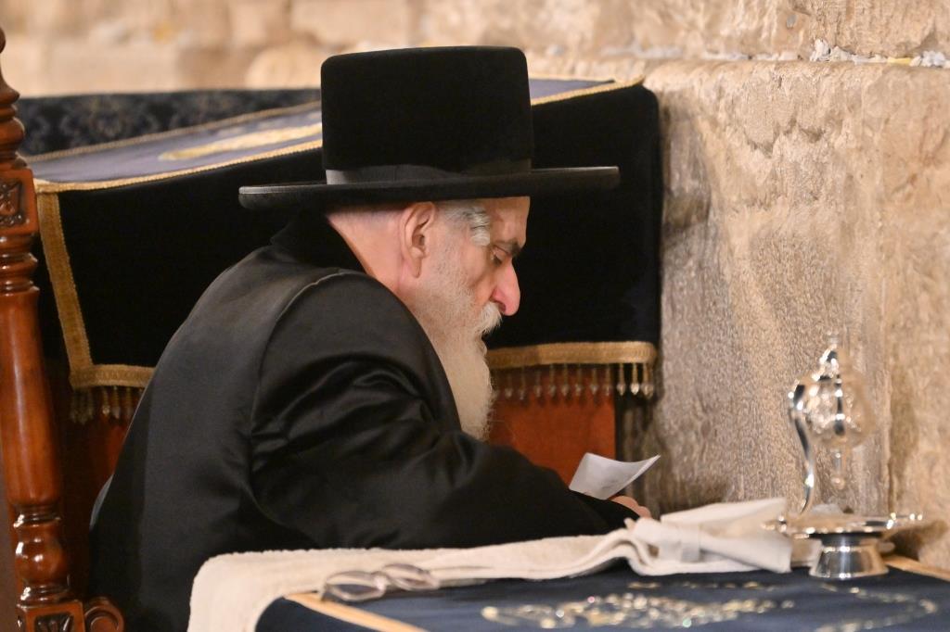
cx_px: 475
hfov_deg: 6.9
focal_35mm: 300
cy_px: 316
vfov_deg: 4.6
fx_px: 7914
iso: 2500
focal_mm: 200
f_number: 2.8
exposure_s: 1/400
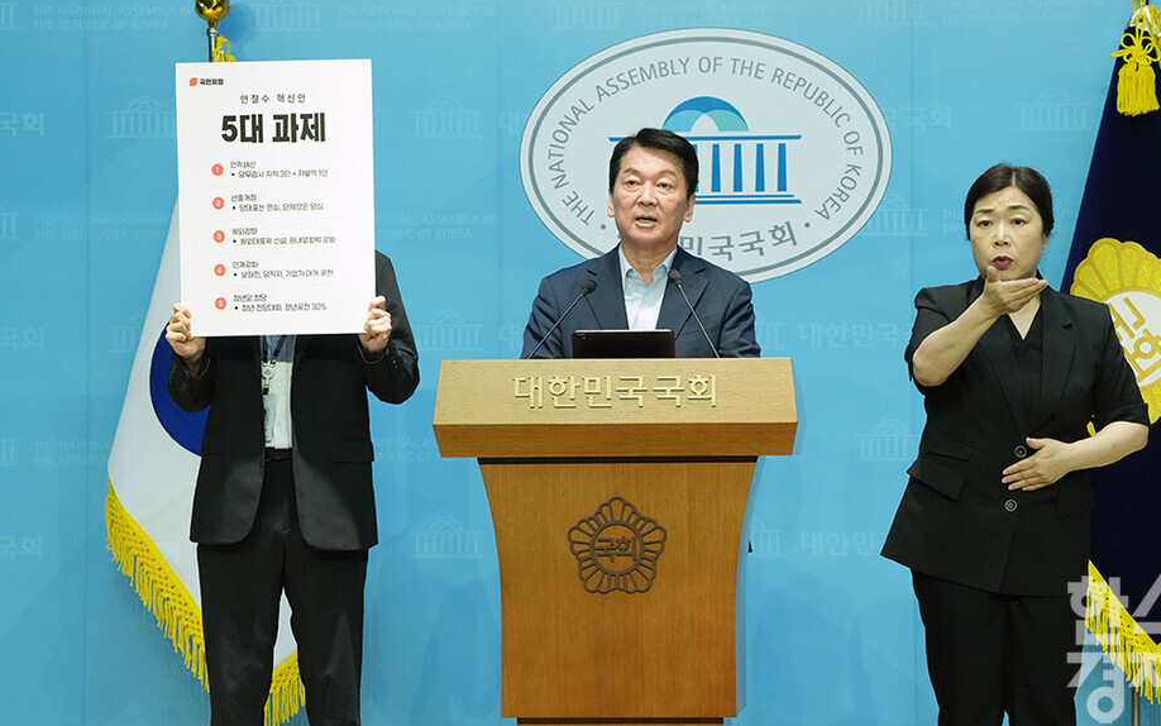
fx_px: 4652
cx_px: 605
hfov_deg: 14.2
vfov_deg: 8.9
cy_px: 340
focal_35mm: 147
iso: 3200
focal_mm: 138
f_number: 7.1
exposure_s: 1/200
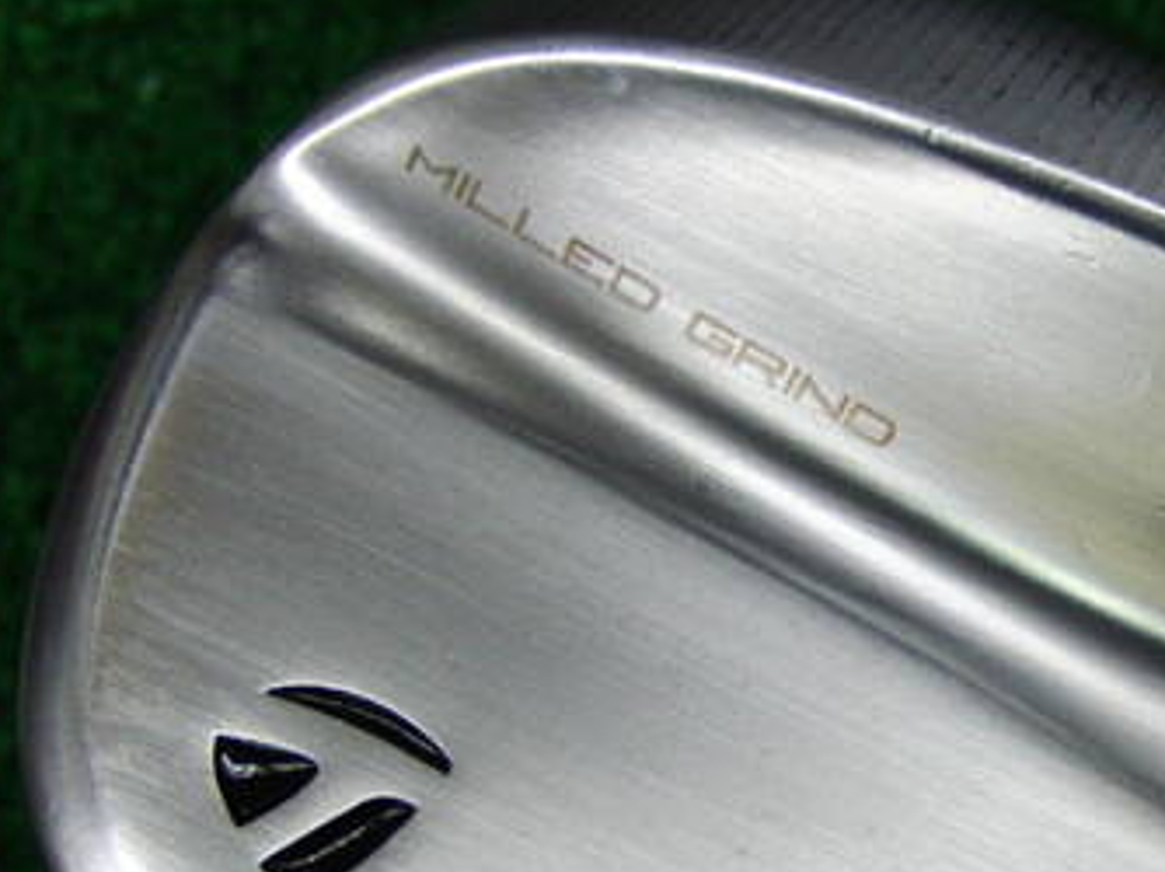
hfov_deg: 26.6
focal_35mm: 71
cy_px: 659
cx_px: 1012
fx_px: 2388
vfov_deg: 20.5
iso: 200
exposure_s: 1/80
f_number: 3.6
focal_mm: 6.42
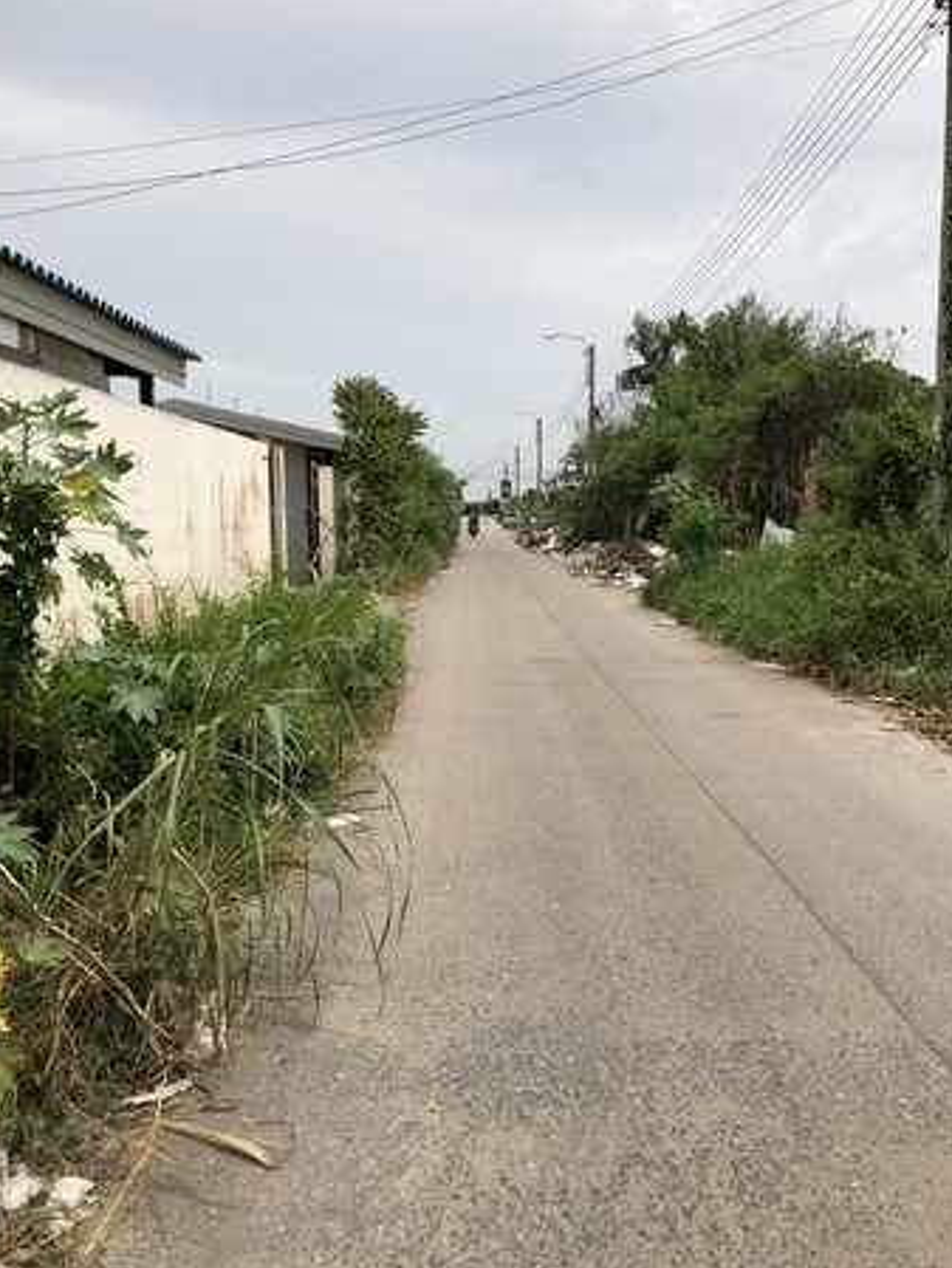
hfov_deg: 45.5
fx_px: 1136
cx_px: 480
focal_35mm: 31
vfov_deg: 58.3
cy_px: 618
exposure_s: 1/3436
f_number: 1.8
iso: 20
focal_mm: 3.99
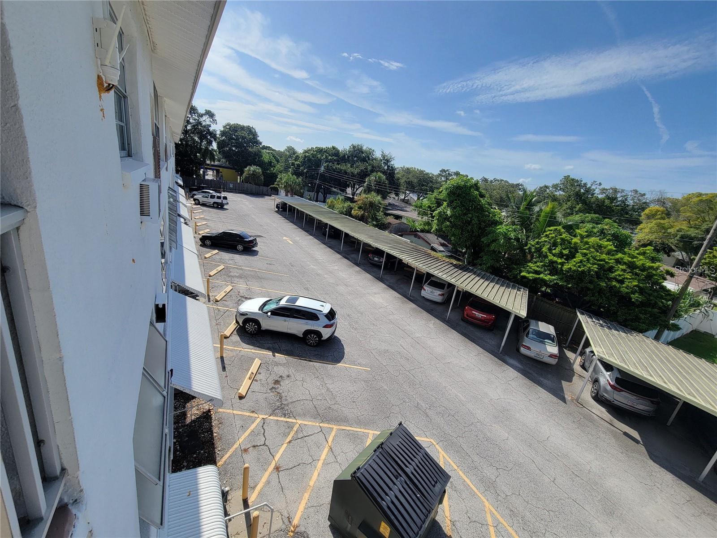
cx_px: 358
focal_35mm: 13
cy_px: 269
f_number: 2.2
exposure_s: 1/1936
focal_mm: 2.2
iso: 50
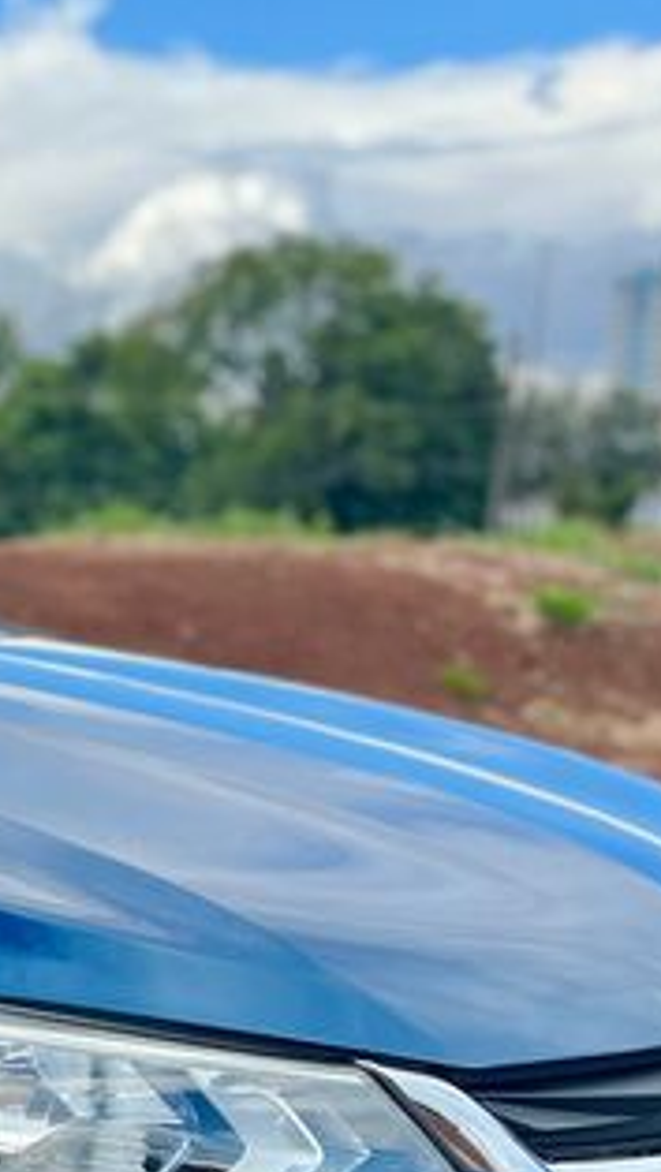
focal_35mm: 73
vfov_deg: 28.2
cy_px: 985
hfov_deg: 13.9
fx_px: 2271
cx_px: -672
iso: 50
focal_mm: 5.1
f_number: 1.6
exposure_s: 1/1238
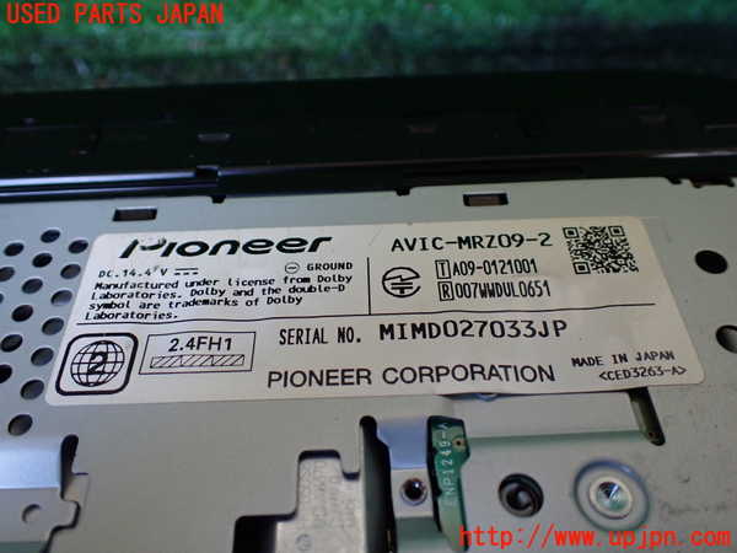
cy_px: 276
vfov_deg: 46.8
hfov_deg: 60.0
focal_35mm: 30
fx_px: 639
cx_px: 368
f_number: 2.3
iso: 500
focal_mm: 5.4
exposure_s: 1/125
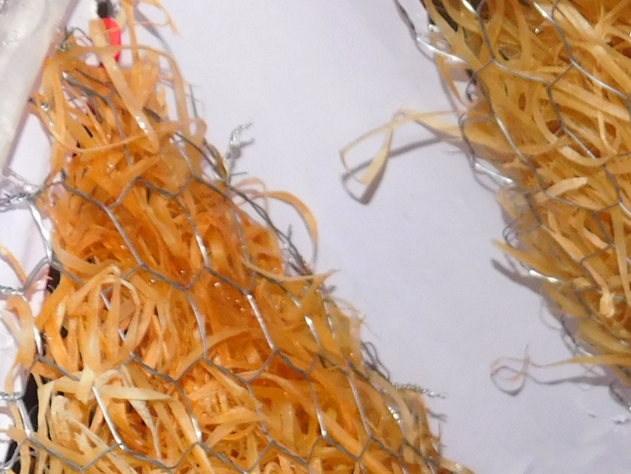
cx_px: 737
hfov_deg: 14.9
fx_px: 2334
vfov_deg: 11.2
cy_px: 652
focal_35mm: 128
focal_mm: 6.3
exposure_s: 1/30
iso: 160
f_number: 3.5
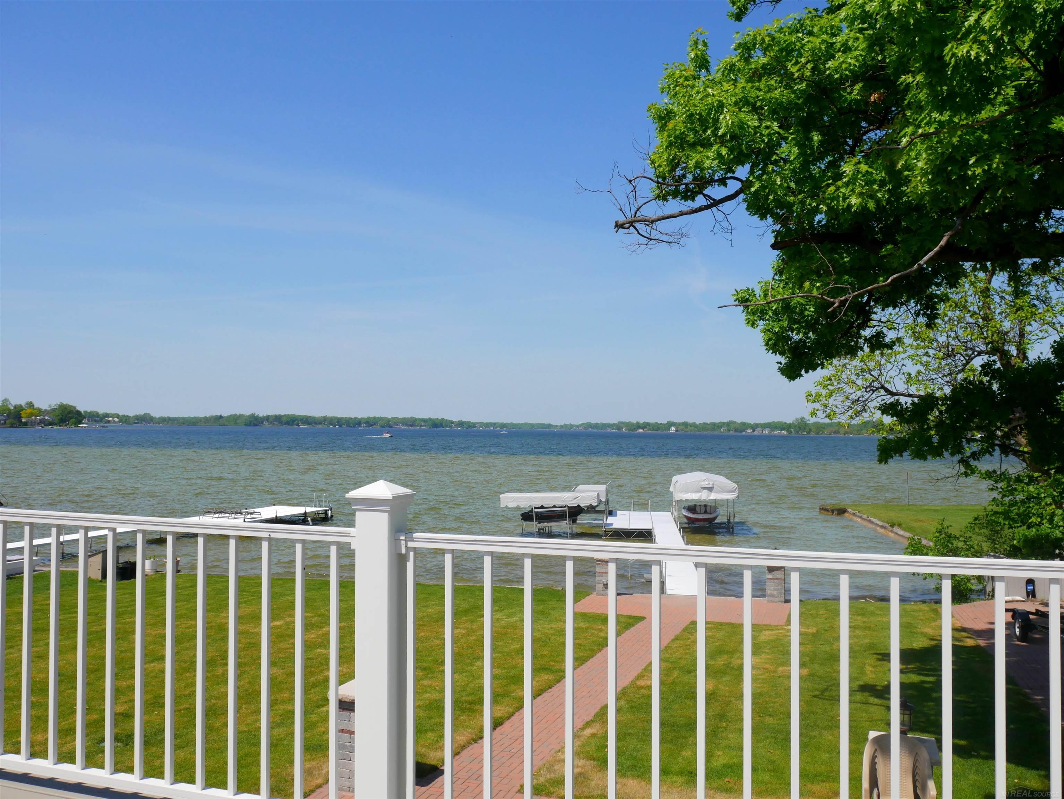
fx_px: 923
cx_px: 532
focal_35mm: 30
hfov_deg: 59.9
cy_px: 400
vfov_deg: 46.8
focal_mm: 15
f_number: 6.3
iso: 200
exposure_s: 1/1300
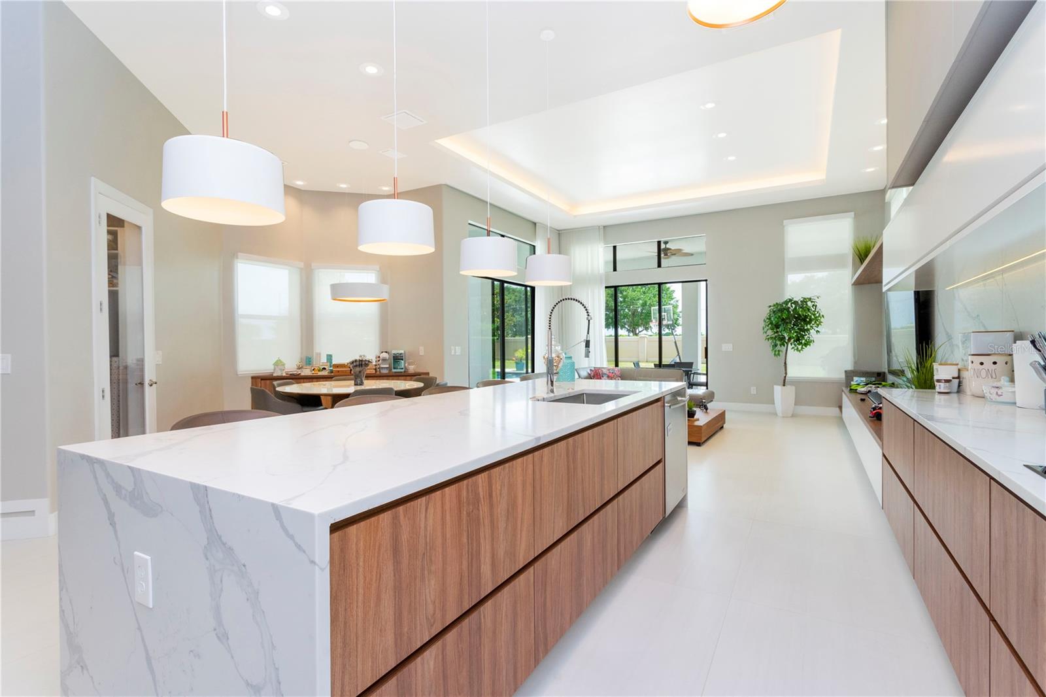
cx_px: 523
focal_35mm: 17
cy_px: 348
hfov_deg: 93.3
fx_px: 494
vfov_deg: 70.4
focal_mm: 17
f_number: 18
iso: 1000
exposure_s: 1/80
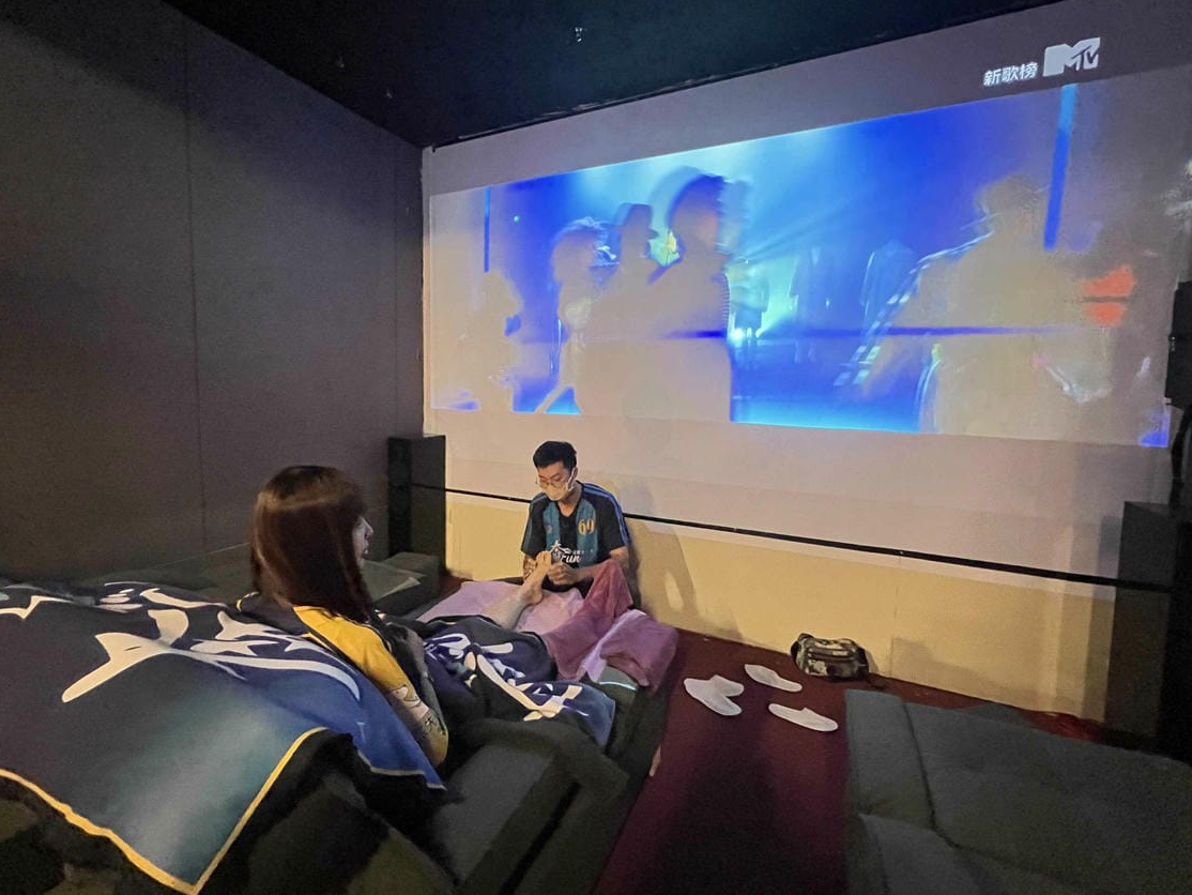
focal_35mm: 14
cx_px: 585
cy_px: 425
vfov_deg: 85.6
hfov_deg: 102.0
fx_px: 482
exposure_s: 1/30
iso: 1600
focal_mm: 1.57
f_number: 1.8
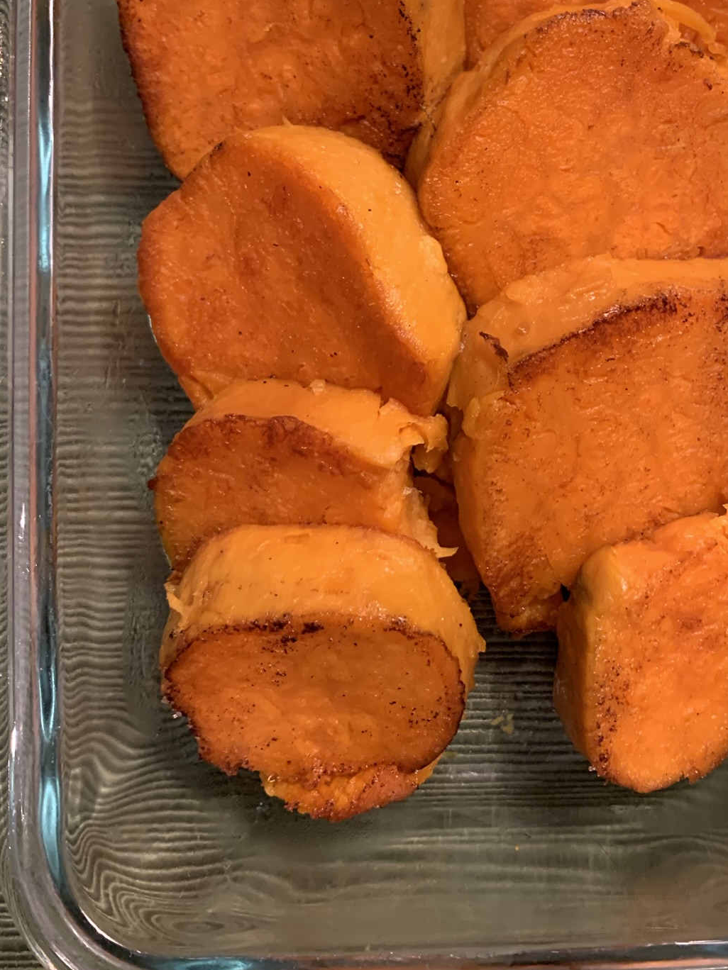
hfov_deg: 37.2
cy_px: 367
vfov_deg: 48.5
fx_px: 1066
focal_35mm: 38
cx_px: 496
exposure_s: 1/60
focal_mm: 4.25
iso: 320
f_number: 1.8
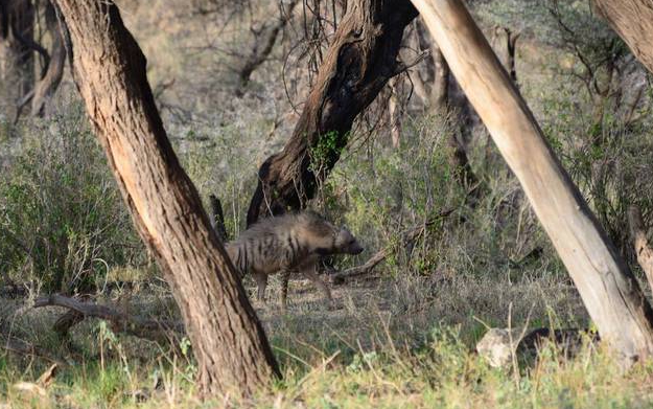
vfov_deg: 1.9
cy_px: 222
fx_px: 12158
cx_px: 305
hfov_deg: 3.1
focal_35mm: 683
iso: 360
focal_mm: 400
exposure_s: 1/400
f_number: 5.6
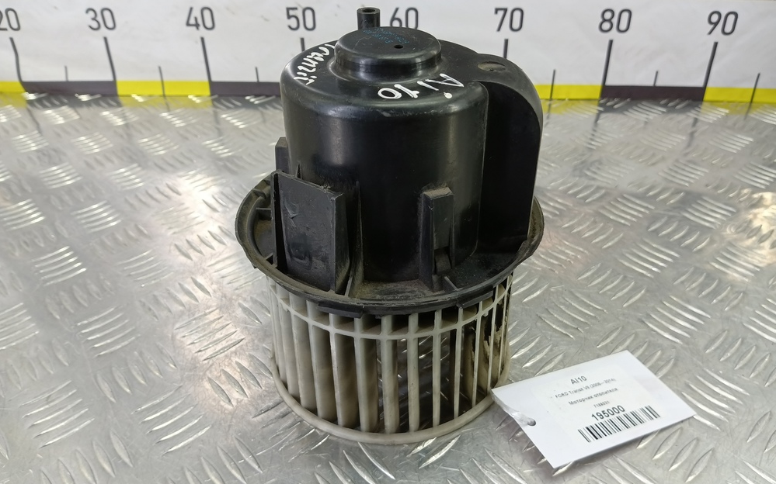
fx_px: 529
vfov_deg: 49.3
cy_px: 242
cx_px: 397
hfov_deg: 72.5
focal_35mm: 25
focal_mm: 4.11
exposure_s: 1/50
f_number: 1.6
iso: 189
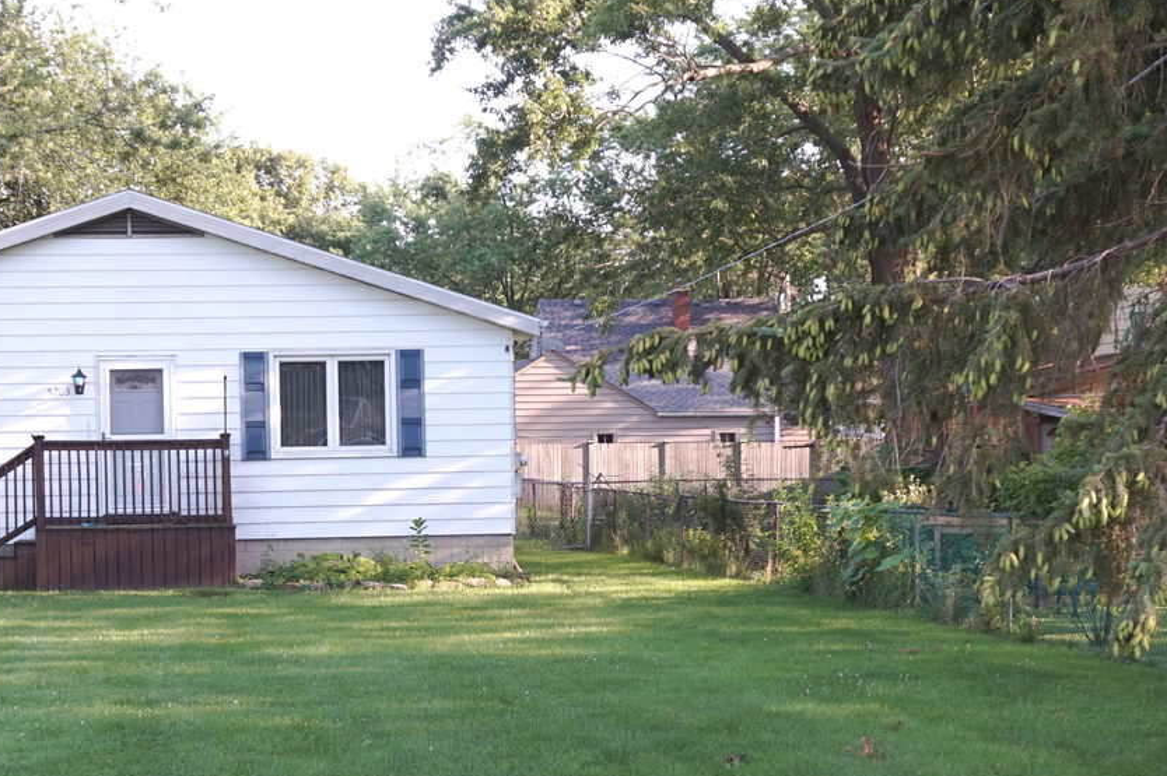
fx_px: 2364
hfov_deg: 27.7
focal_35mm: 73
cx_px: 466
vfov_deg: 18.6
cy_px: 501
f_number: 5
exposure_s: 1/125
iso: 100
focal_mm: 25
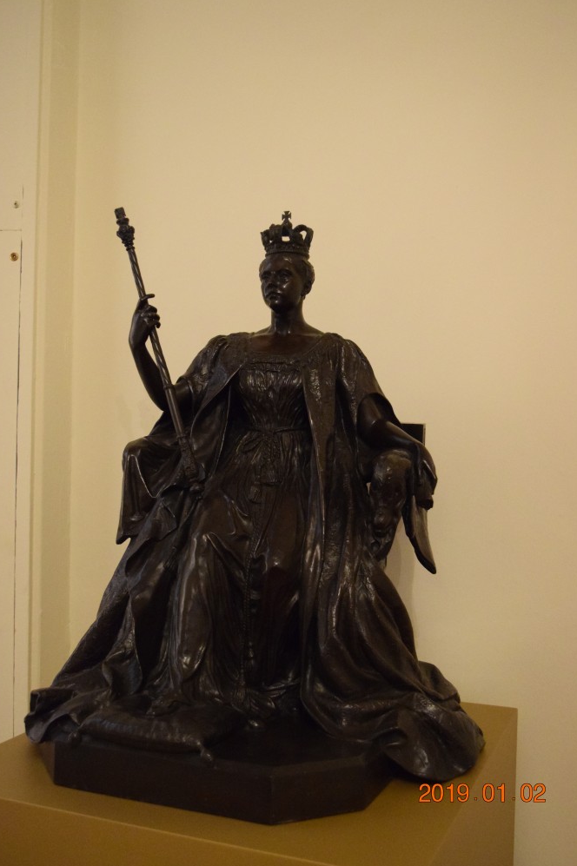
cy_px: 441
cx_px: 285
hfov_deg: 34.6
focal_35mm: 39
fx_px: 927
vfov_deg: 50.1
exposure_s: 1/20
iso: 6400
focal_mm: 25
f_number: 4
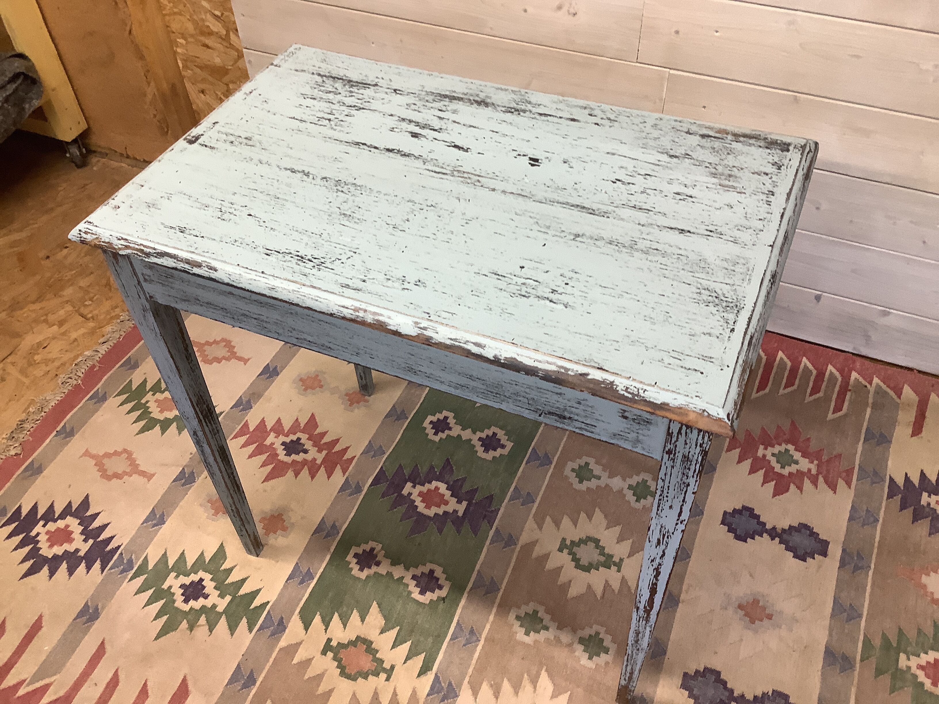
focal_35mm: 31
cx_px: 470
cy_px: 352
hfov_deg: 58.4
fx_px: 841
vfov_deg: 45.4
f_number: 2.4
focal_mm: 3.3
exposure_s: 1/60
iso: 100
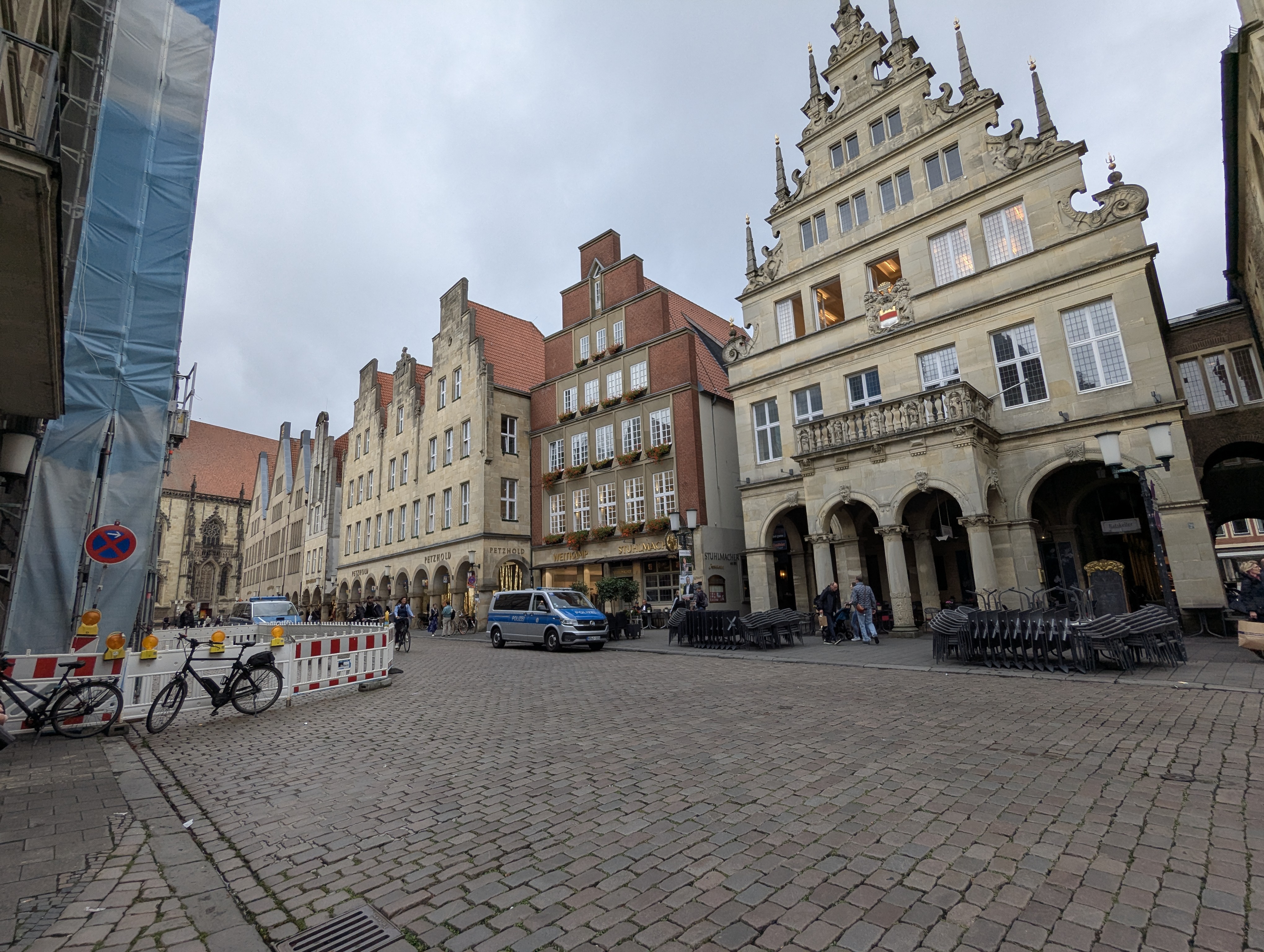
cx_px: 632
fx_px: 585
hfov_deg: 94.4
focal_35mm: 16
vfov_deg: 78.2
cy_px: 476
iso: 48
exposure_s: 1/245
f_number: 2.2
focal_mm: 2.35
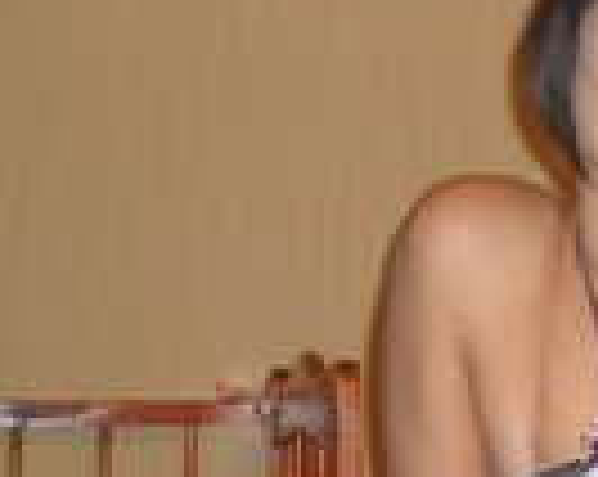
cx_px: 940
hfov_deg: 15.2
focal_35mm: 116
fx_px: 2050
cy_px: 418
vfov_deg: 13.2
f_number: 3.2
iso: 200
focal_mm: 6.3
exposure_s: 1/45
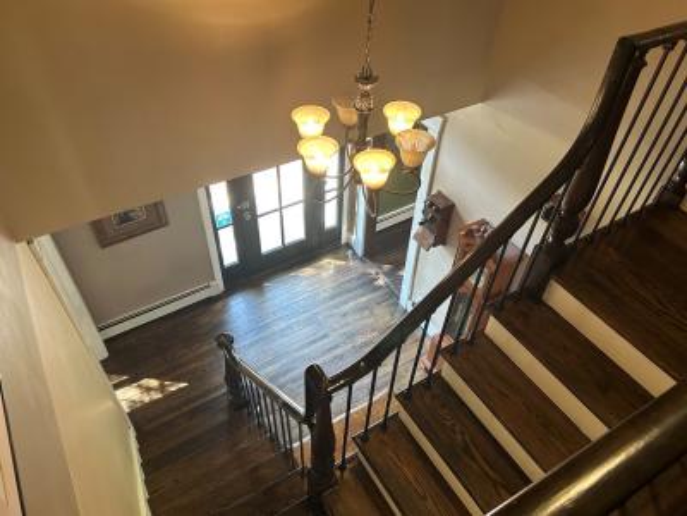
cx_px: 344
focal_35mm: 26
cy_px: 258
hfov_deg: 67.3
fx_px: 516
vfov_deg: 53.1
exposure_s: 1/60
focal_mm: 5.7
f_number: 1.5
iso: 160
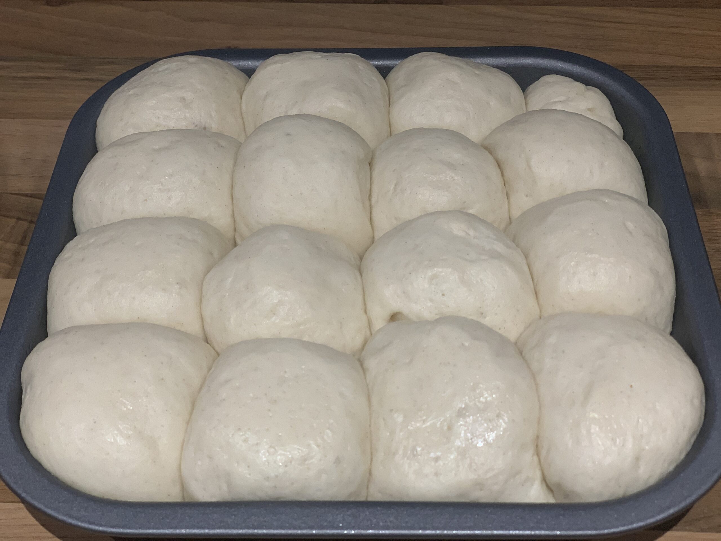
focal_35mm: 52
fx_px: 1083
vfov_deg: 28.0
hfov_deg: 36.8
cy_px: 270
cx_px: 360
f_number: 2.4
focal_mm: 6
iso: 125
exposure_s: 1/50
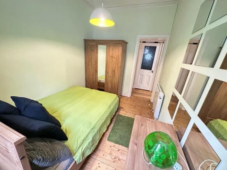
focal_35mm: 14
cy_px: 85
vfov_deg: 85.7
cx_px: 114
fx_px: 92
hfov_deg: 102.1
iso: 1250
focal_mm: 2.22
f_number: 2.2
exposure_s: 1/50
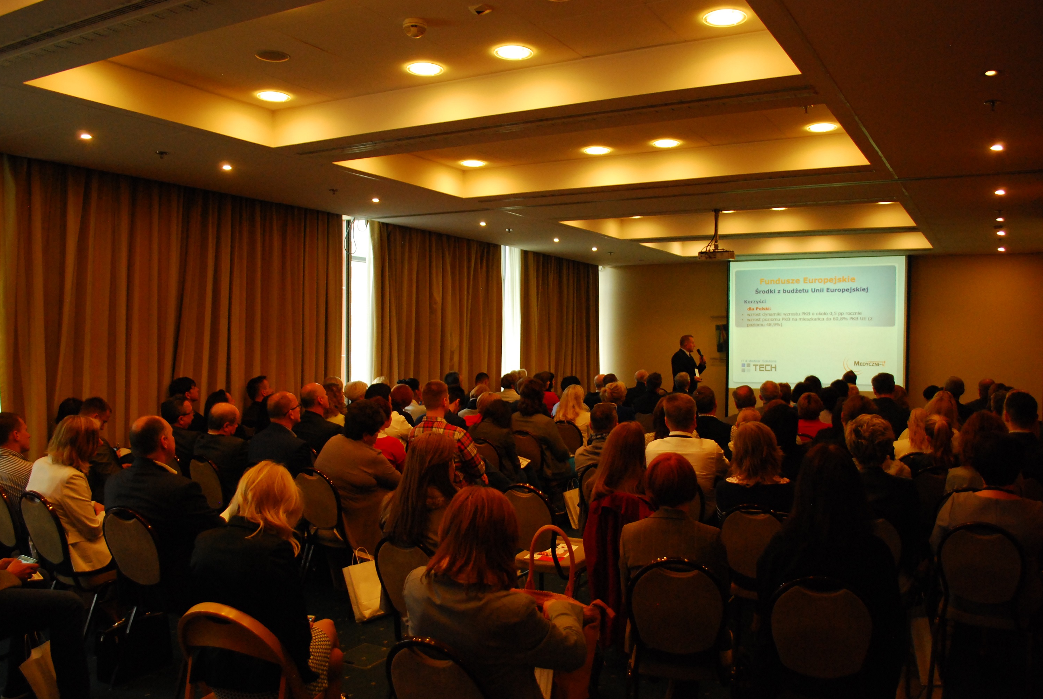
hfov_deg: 65.4
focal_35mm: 28
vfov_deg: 46.5
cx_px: 538
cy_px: 353
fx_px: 812
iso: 800
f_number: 3.8
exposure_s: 1/50
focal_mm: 18
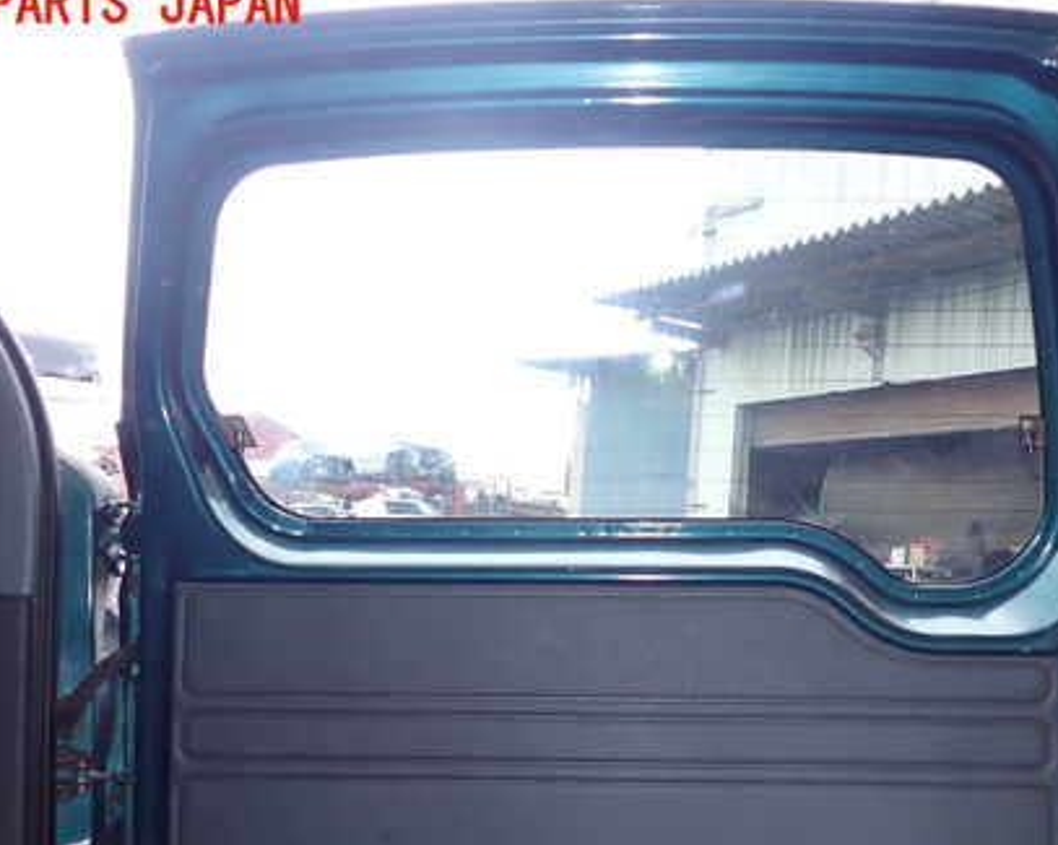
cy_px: 559
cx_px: 608
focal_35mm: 36
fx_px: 1126
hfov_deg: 50.1
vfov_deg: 40.6
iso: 100
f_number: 2
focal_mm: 4.5
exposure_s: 1/100
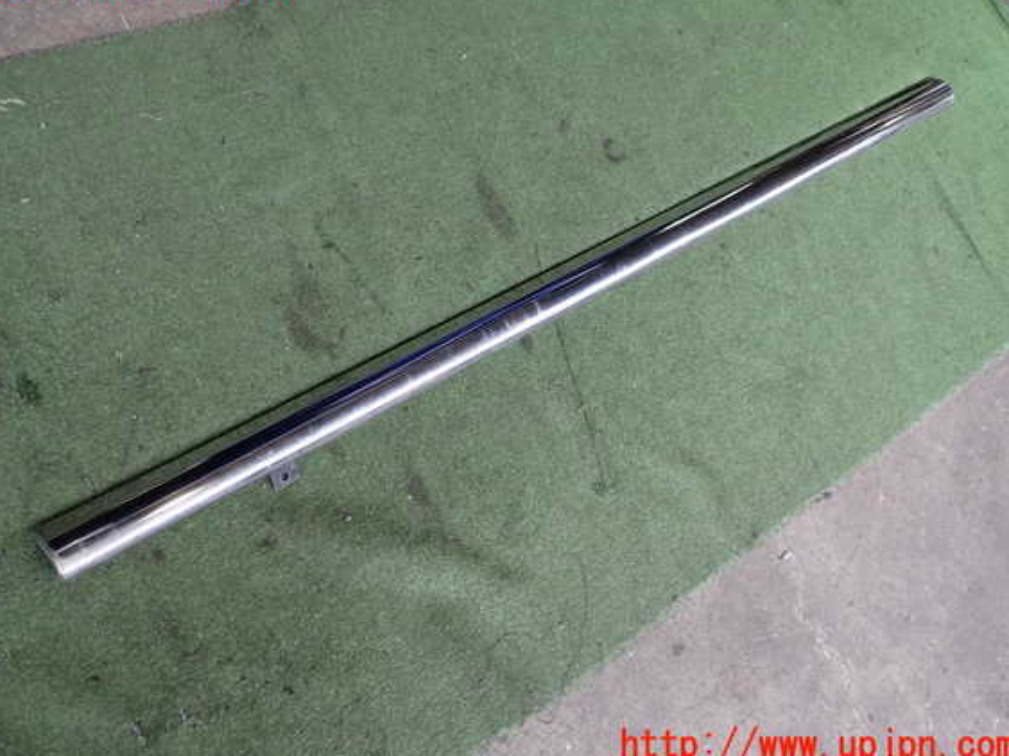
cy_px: 365
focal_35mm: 32
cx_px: 487
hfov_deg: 56.8
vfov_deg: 44.1
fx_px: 933
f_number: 2.3
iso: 125
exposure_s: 1/125
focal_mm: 5.4
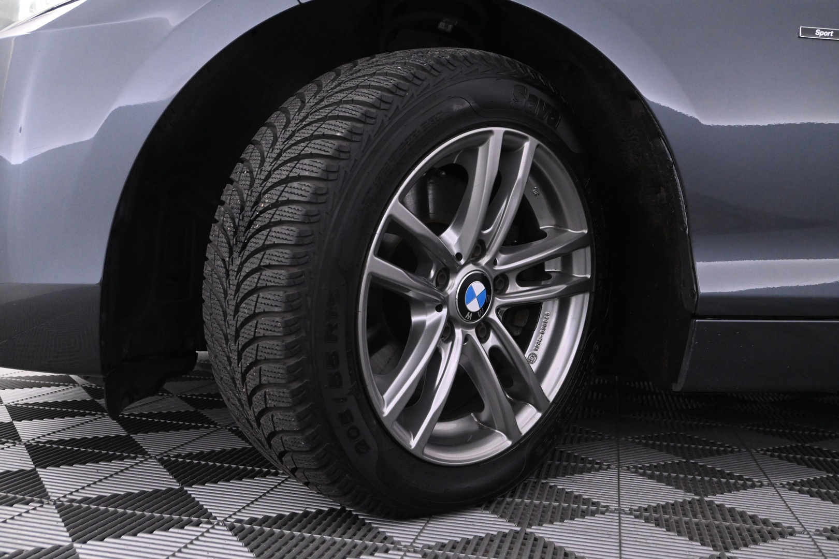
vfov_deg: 39.1
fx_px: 787
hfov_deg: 56.1
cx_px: 420
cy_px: 280
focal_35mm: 34
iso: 3200
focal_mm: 22.5
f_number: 5
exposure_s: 1/100
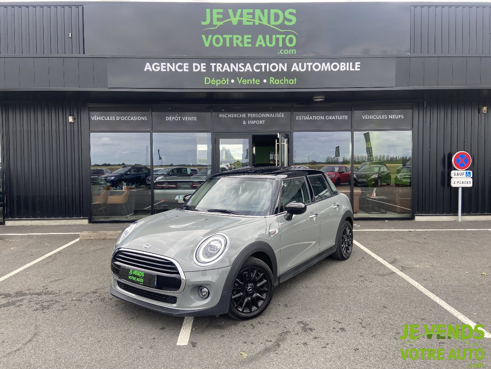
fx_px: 369
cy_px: 184
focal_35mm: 26
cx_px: 246
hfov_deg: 67.3
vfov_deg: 53.1
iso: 32
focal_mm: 4.25
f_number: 1.8
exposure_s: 1/369
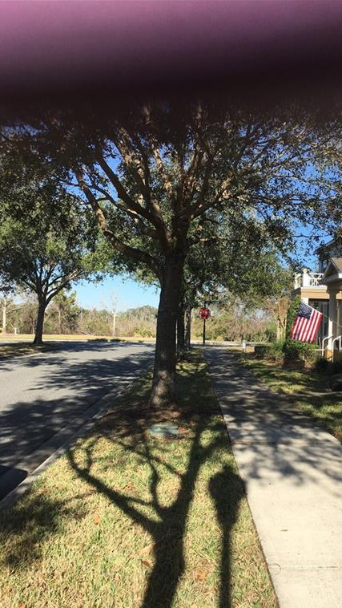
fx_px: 515
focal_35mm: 32
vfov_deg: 61.0
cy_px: 307
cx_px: 223
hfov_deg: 36.4
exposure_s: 1/1099
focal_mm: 4.15
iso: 25
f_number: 2.2
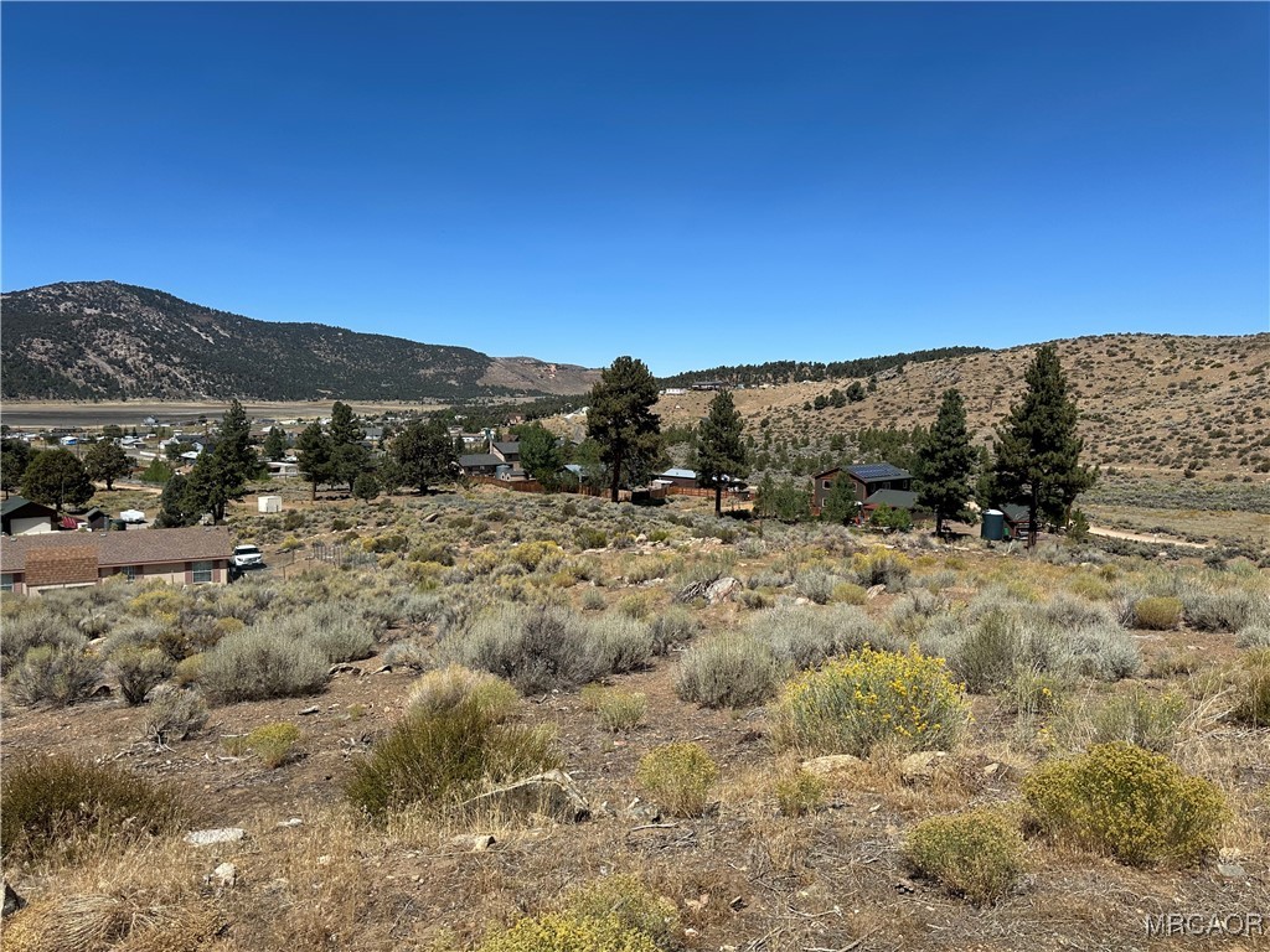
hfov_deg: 71.6
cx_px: 635
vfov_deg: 56.8
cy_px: 476
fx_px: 881
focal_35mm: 24
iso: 80
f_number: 1.78
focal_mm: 6.86
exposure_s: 1/5848
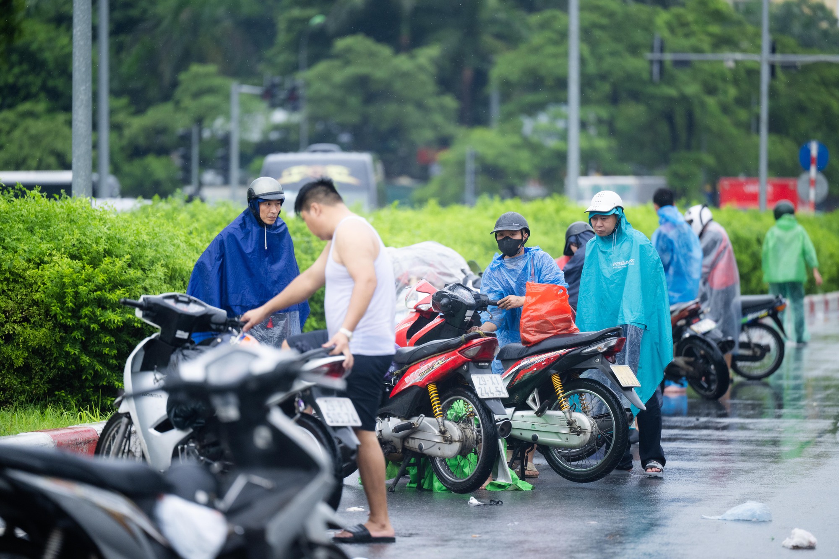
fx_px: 4660
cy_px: 280
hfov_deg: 10.3
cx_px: 420
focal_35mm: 200
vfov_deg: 6.9
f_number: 2.8
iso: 1000
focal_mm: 200
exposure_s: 1/2000
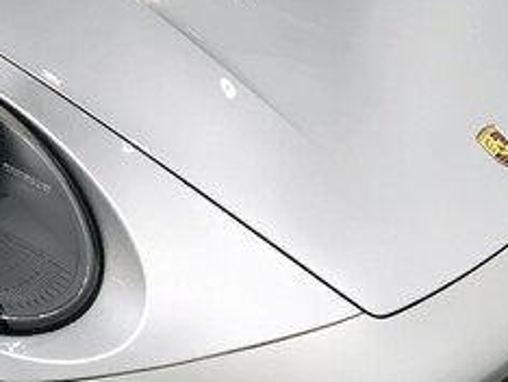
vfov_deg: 27.9
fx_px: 764
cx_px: 193
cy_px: 264
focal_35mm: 52
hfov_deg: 36.6
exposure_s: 1/222
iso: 16
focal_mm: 3
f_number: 1.8
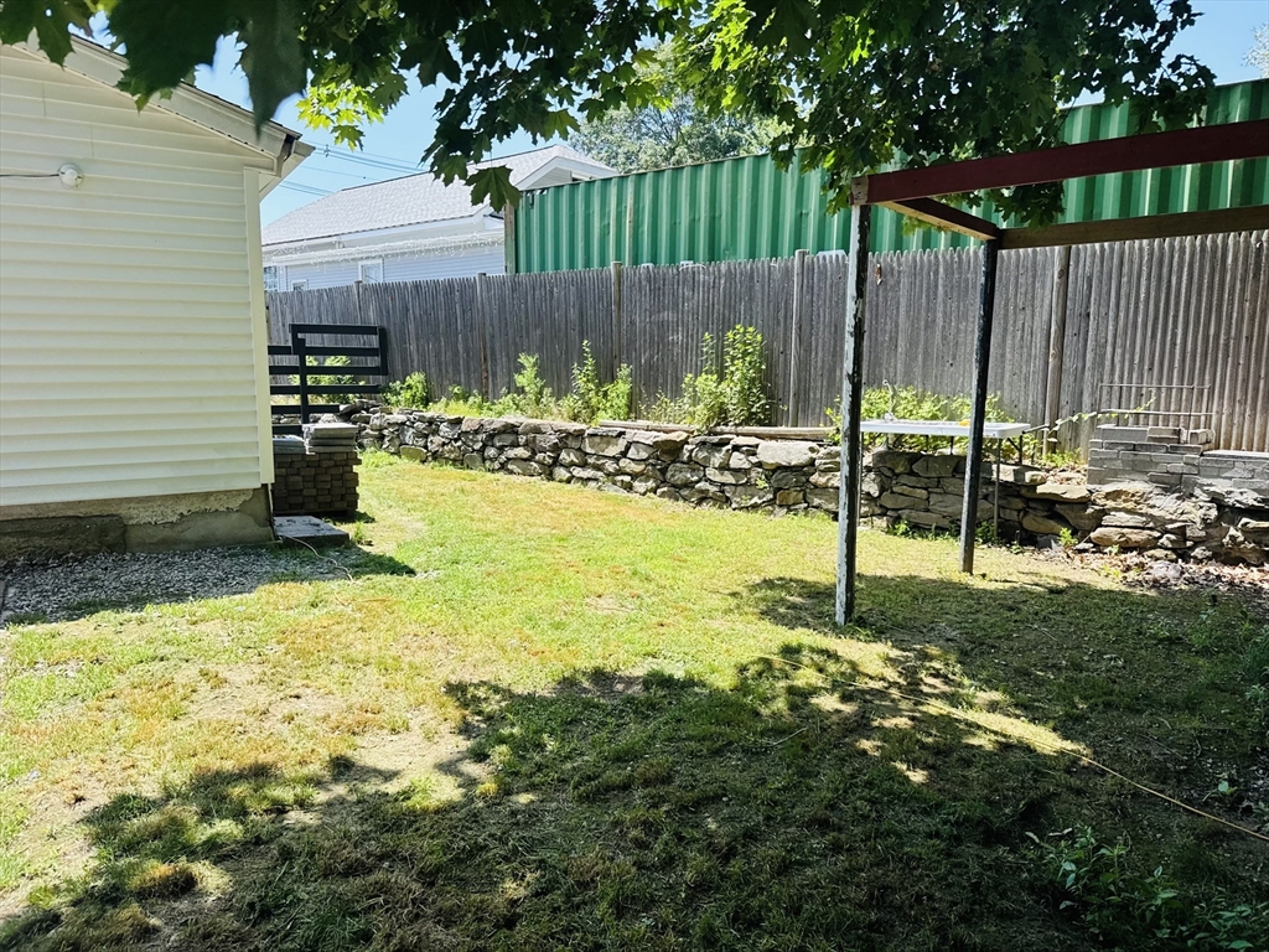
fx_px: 880
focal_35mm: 24
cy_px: 476
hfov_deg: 71.6
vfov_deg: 56.8
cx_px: 634
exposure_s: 1/1425
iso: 80
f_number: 1.78
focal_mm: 6.76
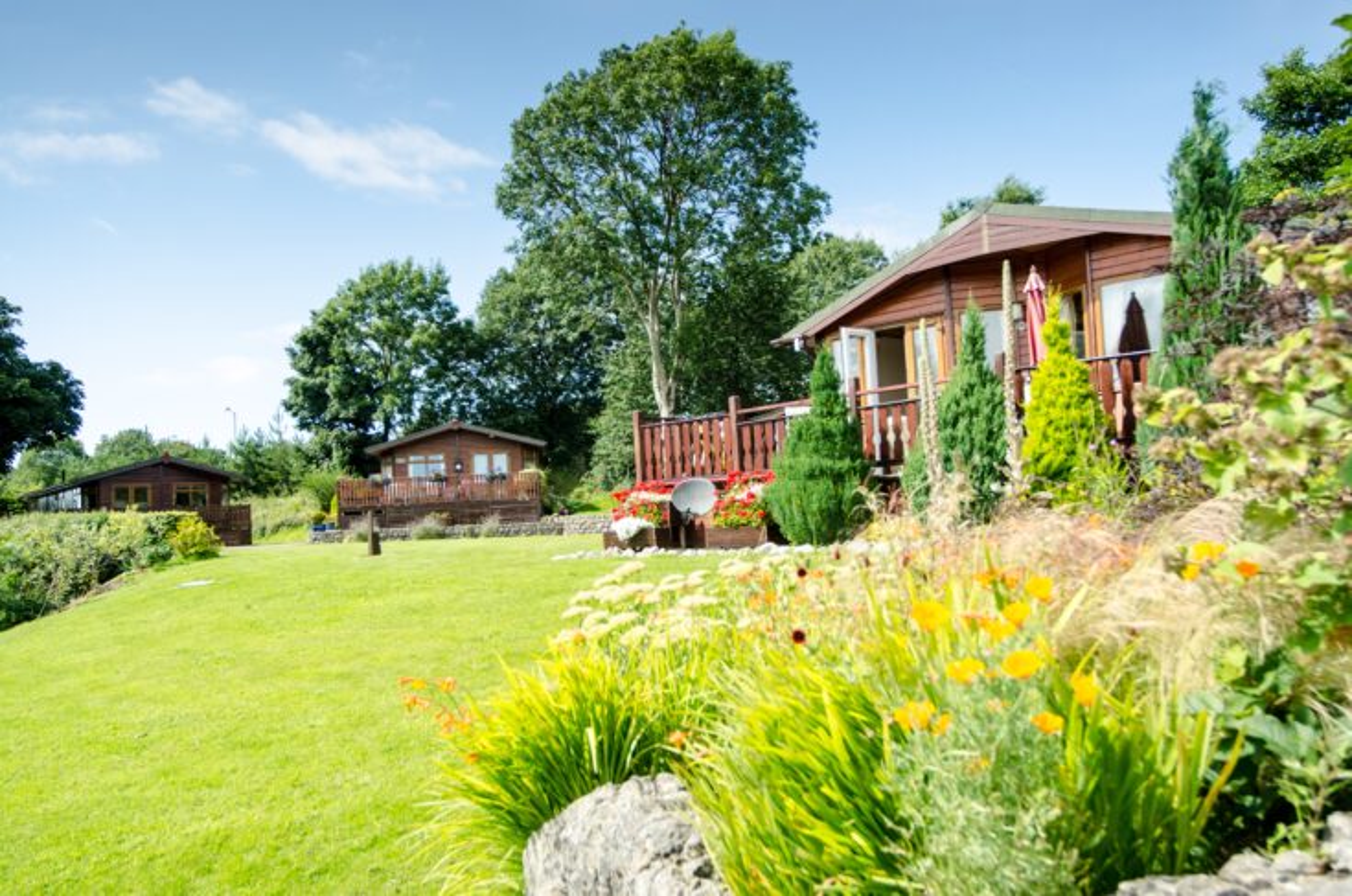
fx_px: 1124
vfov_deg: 43.4
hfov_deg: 62.0
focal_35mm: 30
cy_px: 448
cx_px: 676
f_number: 6.3
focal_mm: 20
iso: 125
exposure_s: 1/200
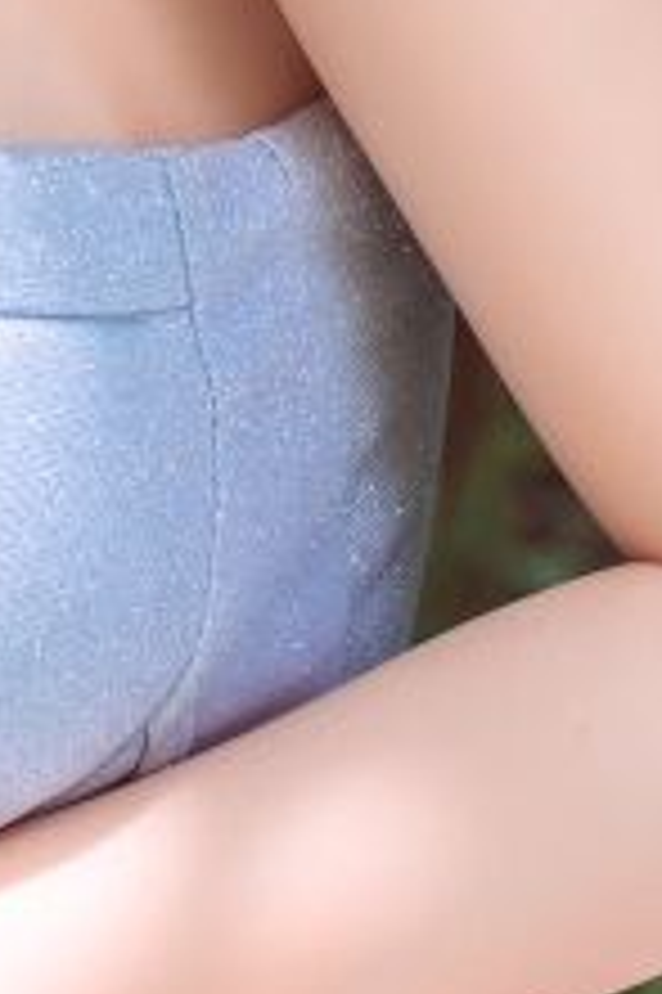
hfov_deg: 4.5
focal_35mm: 306
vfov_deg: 6.6
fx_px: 8453
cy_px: -481
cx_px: -284
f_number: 2.8
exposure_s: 1/320
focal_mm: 50
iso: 100
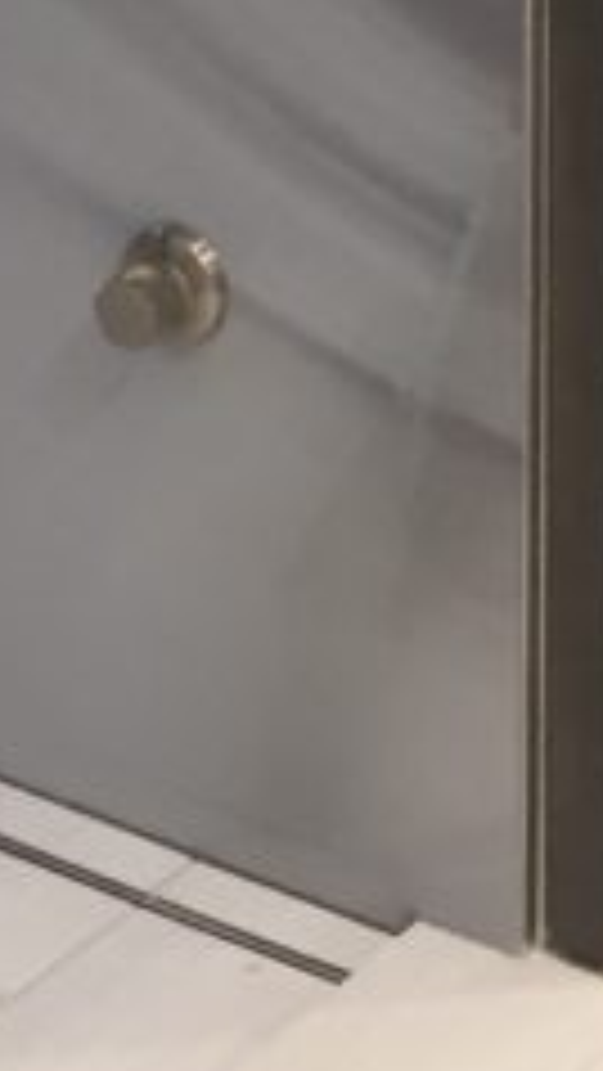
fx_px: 5425
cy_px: -1454
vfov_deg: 10.0
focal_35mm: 191
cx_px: -216
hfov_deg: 6.3
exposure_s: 1/30
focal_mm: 4.15
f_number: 2.2
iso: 64
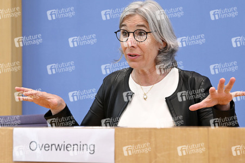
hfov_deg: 20.4
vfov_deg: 13.7
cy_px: 82
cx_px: 122
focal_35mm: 100
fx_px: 680
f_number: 7.1
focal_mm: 100
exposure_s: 1/640
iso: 5000
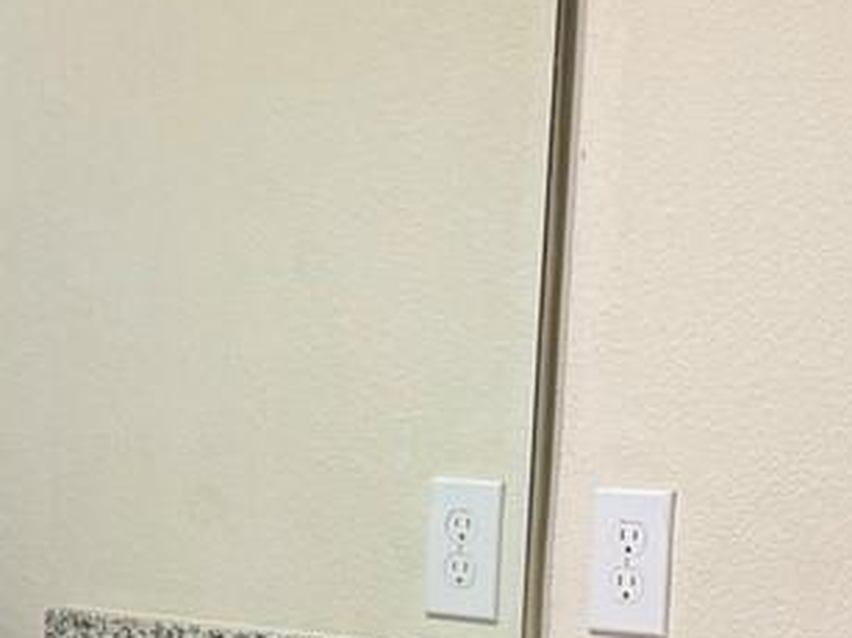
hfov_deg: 15.6
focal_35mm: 125
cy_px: 763
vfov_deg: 11.6
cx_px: 67
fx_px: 3075
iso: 125
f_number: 1.78
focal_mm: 6.76
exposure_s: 1/60
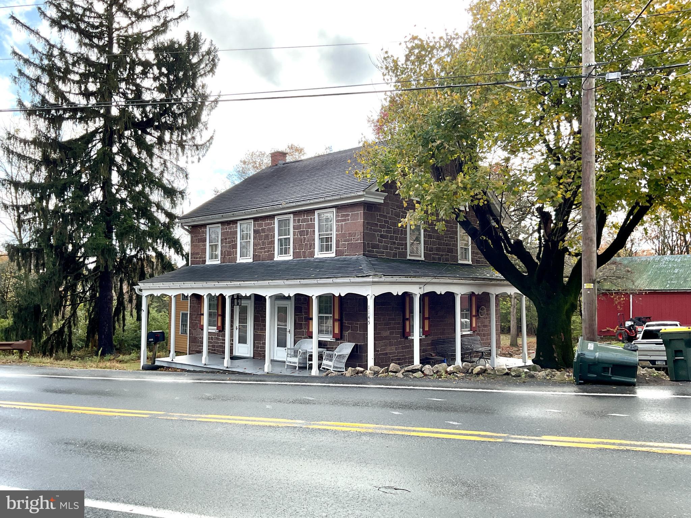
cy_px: 259
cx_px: 346
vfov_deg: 48.2
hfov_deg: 61.7
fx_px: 579
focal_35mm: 29
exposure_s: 1/700
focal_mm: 3
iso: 16
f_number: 1.8
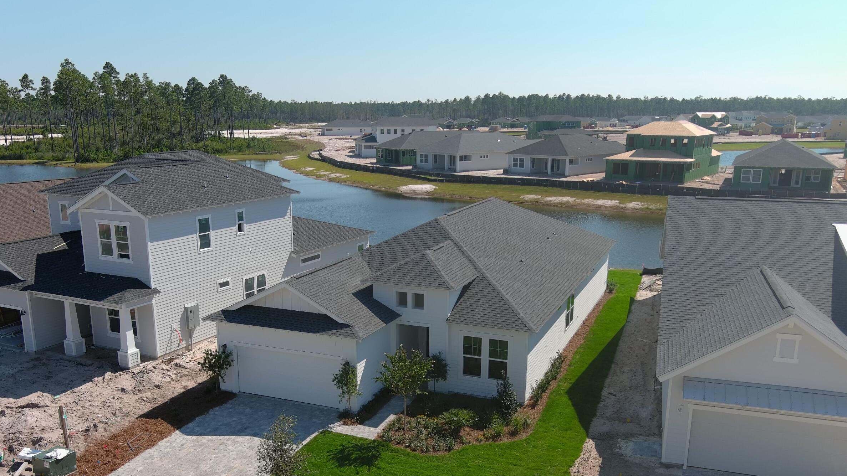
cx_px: 391
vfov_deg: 33.5
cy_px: 306
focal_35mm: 35
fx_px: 786
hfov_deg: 56.6
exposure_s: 1/1600
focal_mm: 10.08
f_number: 2.8
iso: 100
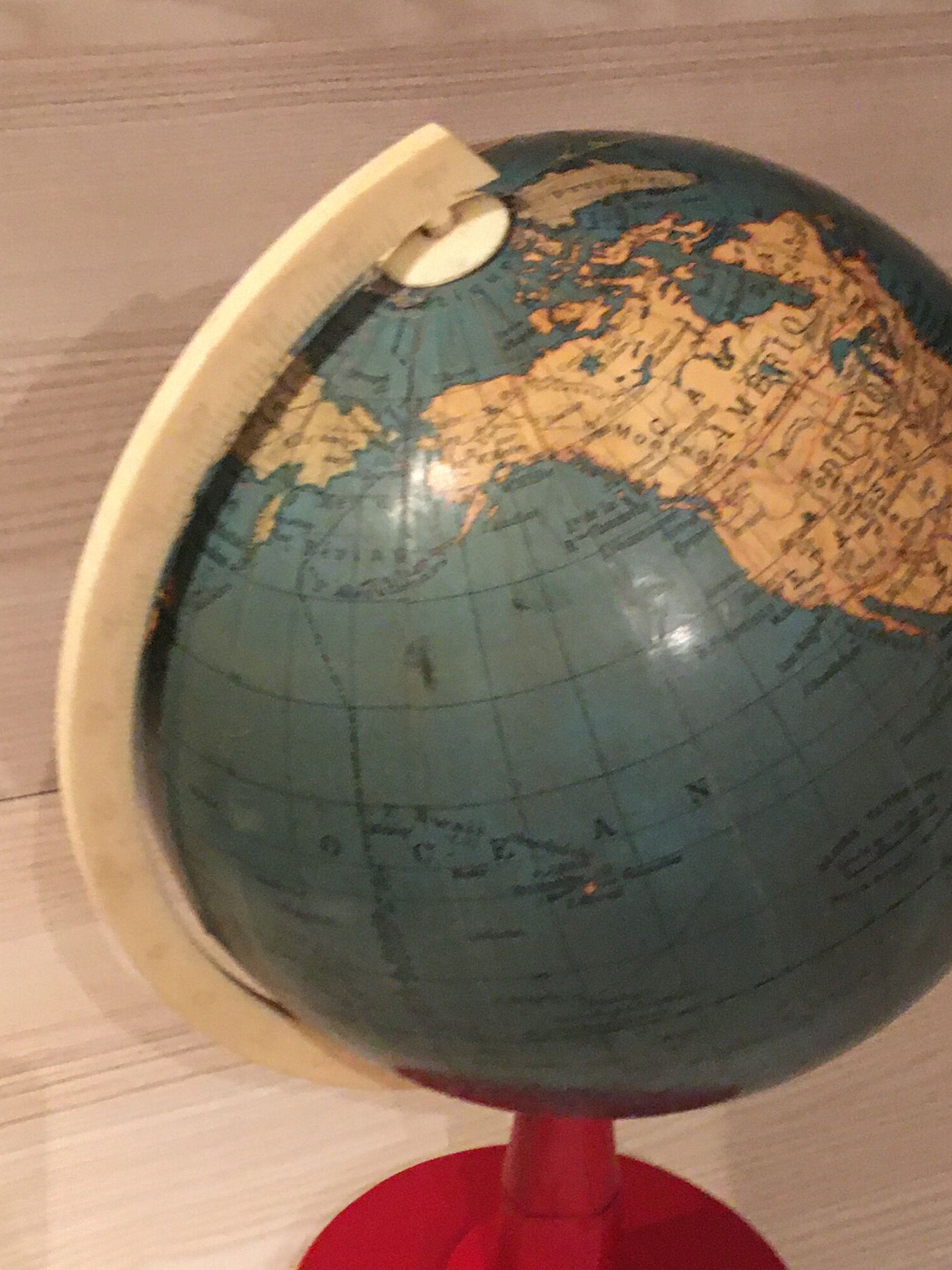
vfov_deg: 32.6
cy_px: 783
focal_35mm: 59
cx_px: 618
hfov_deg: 24.7
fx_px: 2164
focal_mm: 4.15
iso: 200
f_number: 2.2
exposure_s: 1/25
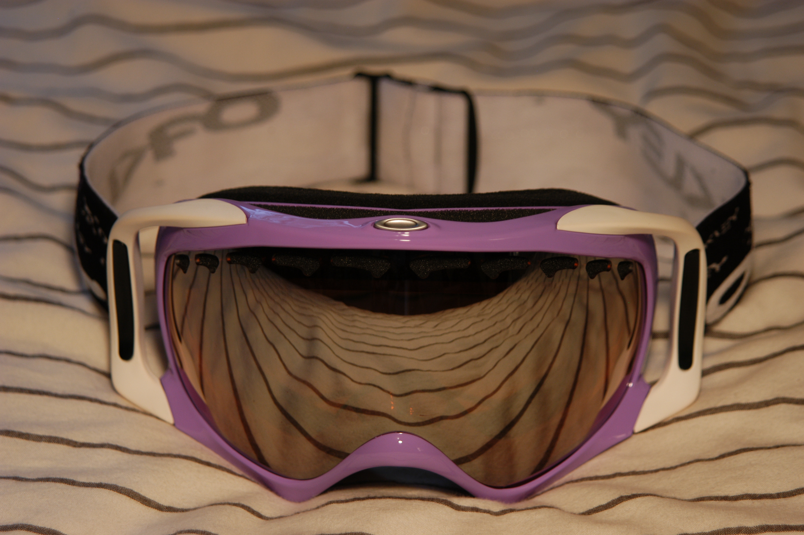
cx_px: 402
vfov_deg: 13.0
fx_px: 2343
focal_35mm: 105
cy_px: 268
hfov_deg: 19.5
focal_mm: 70
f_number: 5.3
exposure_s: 1/20
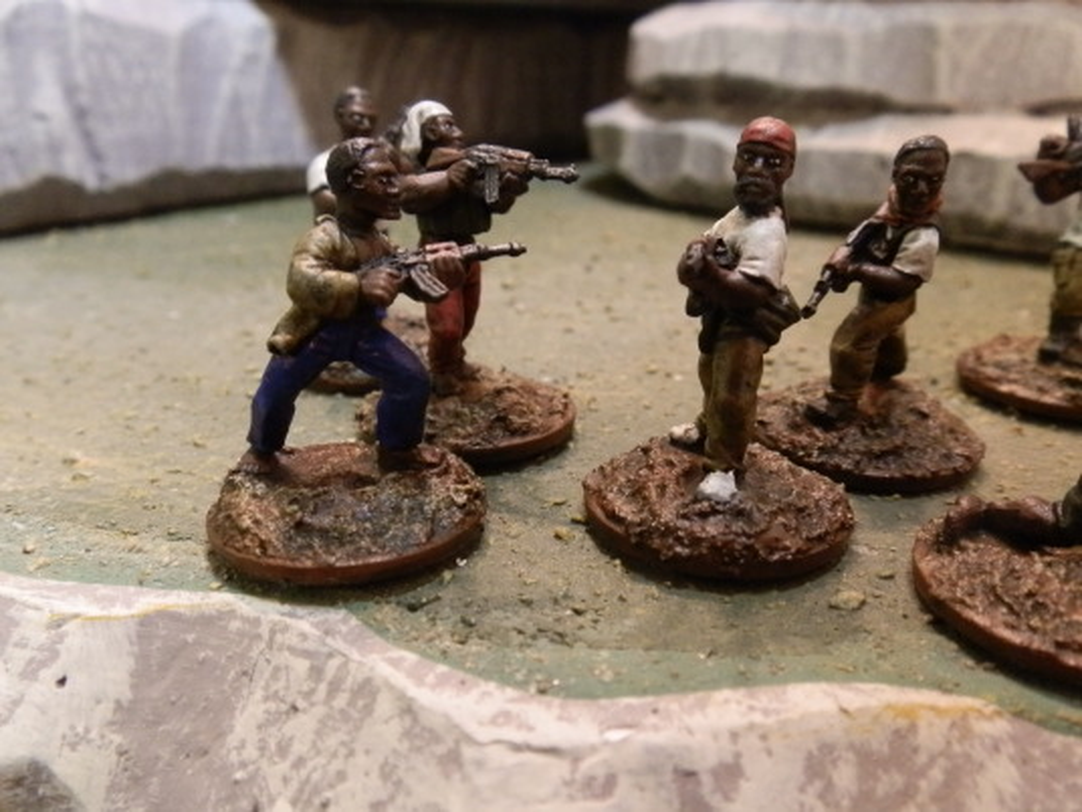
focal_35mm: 28
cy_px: 406
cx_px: 541
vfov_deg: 49.7
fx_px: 875
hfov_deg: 63.4
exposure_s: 1/50
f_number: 3.1
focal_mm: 5
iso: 400
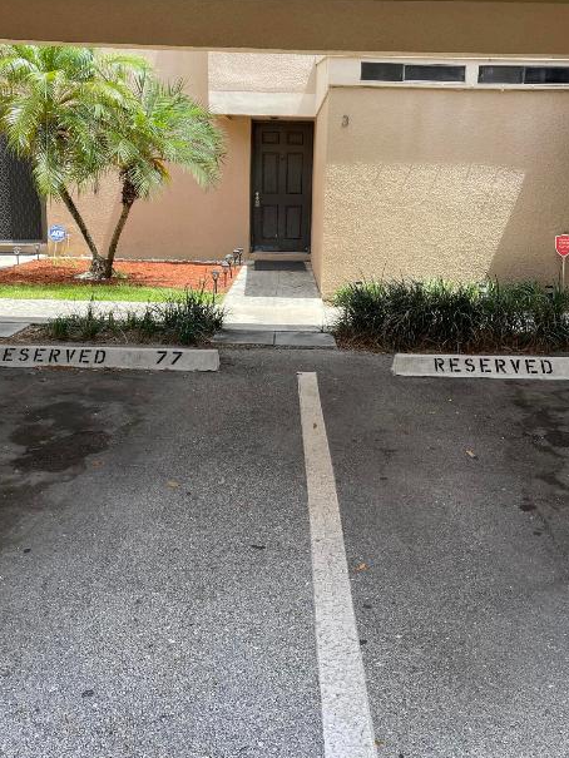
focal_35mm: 33
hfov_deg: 43.0
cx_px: 273
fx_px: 723
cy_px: 314
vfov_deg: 55.0
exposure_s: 1/903
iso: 32
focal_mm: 4.2
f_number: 1.6
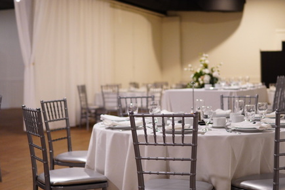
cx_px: 161
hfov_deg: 32.3
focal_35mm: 62
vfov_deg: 22.0
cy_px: 101
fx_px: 491
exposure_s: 1/60
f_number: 1.4
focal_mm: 30
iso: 800
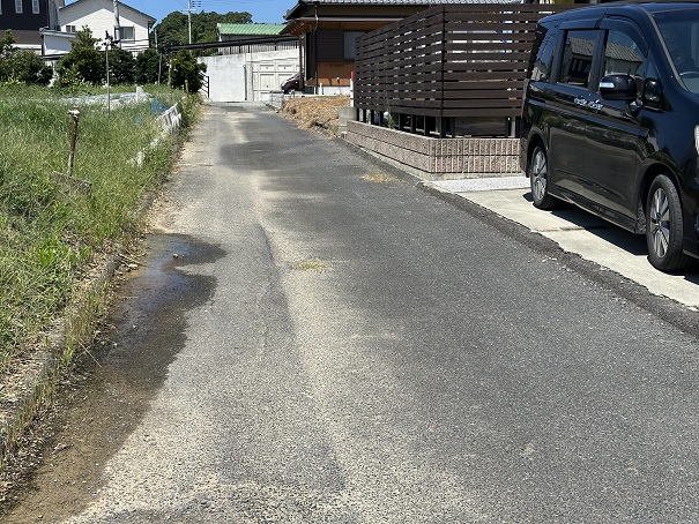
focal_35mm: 48
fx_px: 969
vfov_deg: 30.3
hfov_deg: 39.6
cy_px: 262
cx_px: 350
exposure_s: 1/4566
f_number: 1.78
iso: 64
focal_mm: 6.86
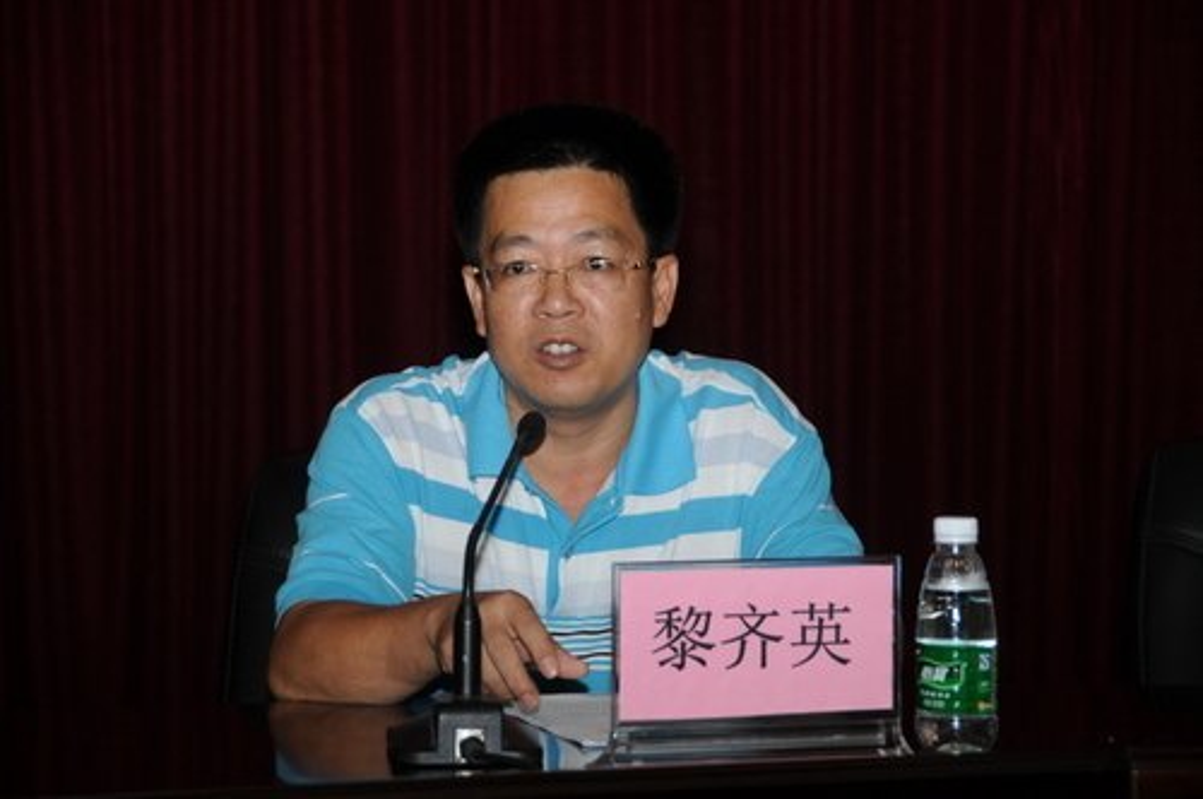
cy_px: 400
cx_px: 602
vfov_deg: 9.6
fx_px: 4756
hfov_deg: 14.4
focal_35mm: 142
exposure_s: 1/60
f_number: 5.3
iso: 250
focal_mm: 95
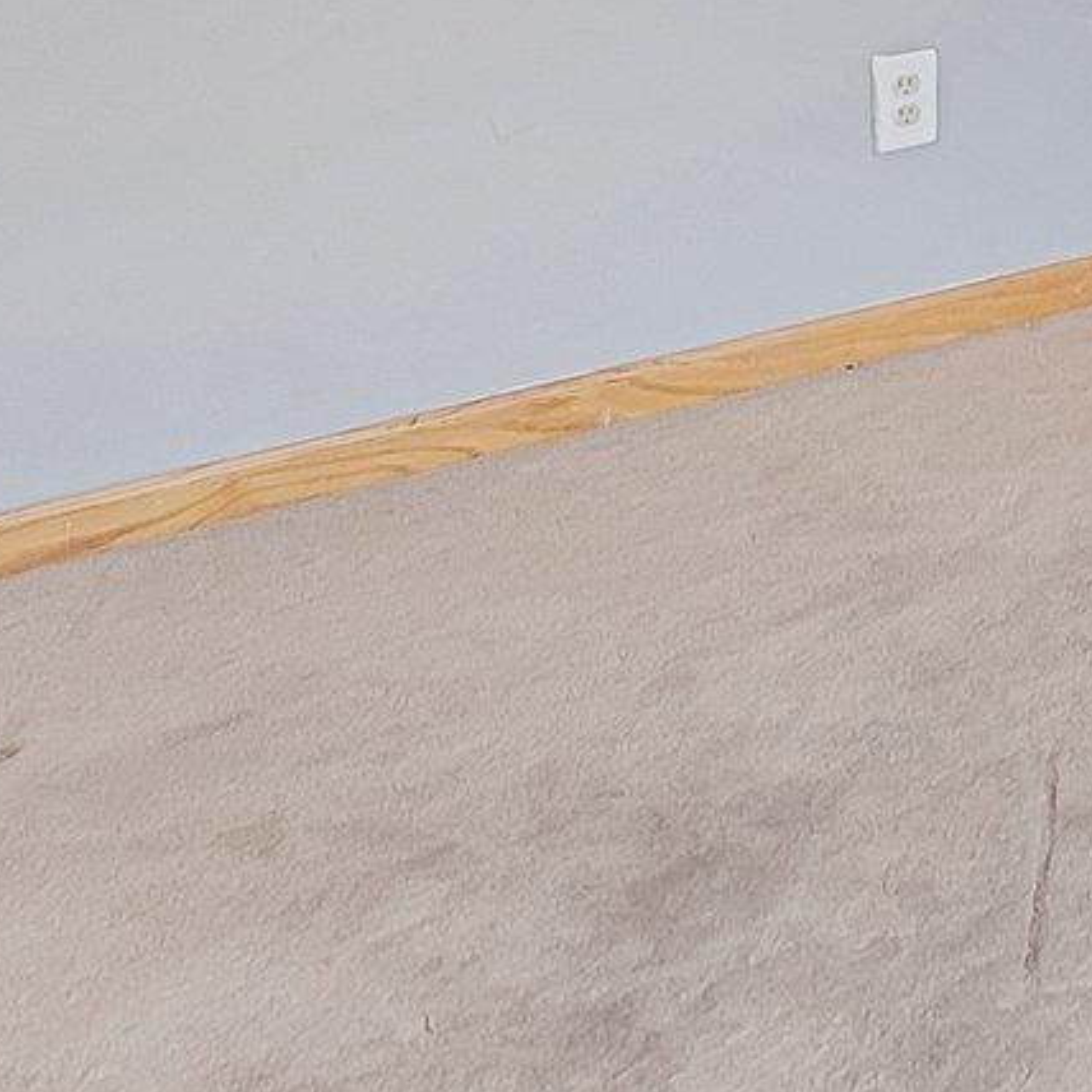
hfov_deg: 21.2
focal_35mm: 59
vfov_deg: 23.8
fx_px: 2122
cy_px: -481
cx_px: 1880
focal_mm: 14.6
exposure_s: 1/80
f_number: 6.3
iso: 3200
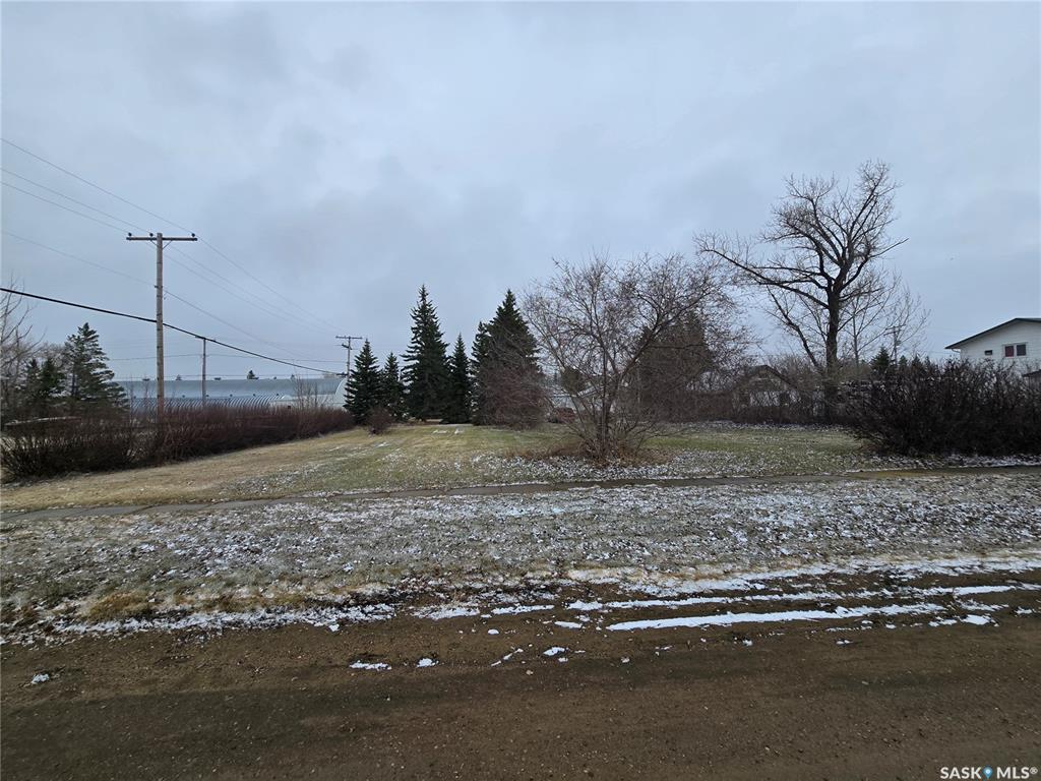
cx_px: 520
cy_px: 390
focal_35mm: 13
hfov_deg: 106.2
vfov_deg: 89.9
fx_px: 391
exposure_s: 1/504
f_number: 2.2
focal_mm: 2.2
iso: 50
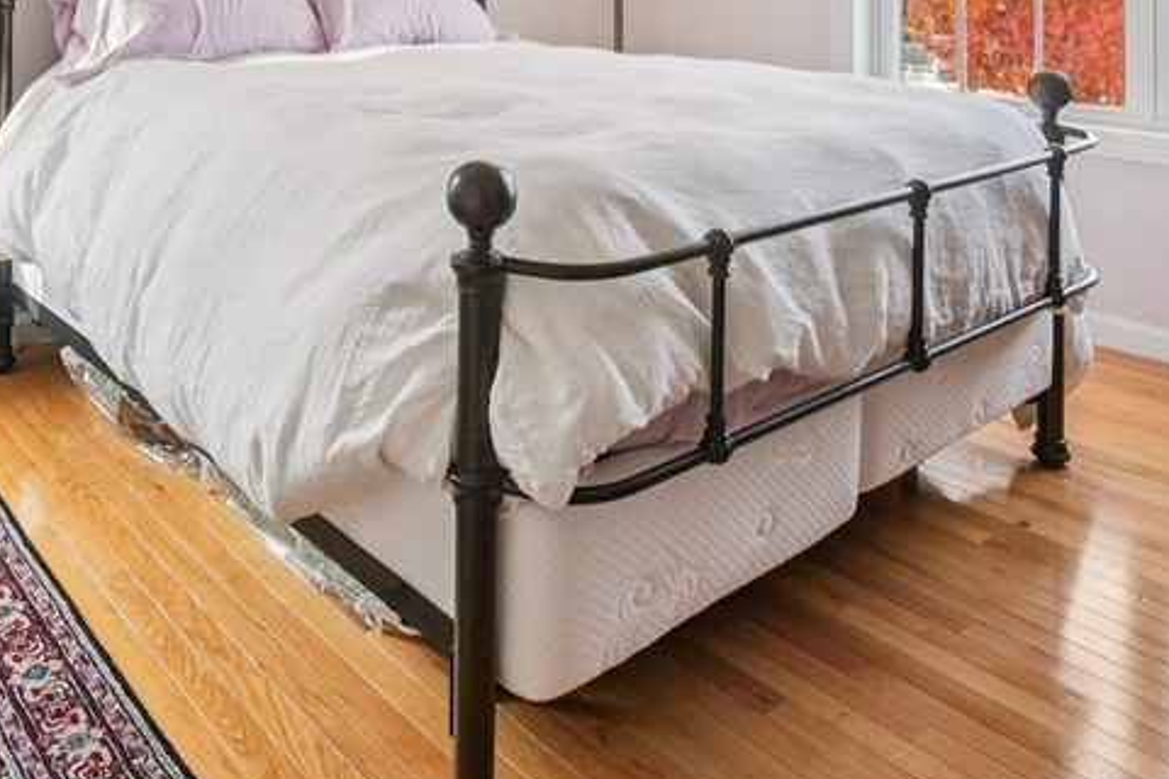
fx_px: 1039
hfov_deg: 58.0
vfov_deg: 36.3
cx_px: 441
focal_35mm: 32
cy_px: -30
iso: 320
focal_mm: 10
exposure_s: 1/50
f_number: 5.6
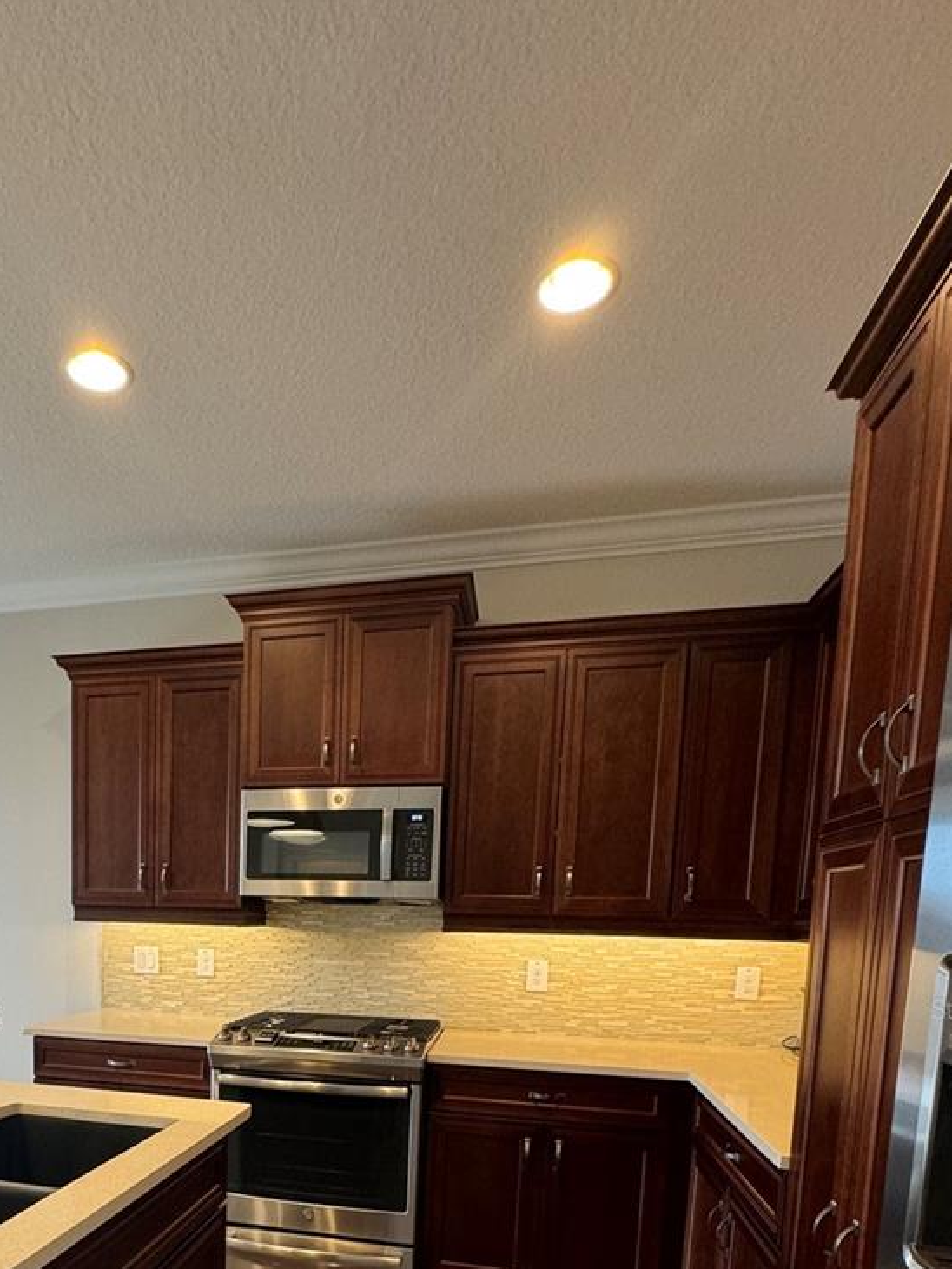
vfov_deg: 67.3
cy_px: 1008
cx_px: 273
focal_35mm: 23
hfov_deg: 56.8
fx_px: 843
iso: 200
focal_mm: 2.22
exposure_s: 1/60
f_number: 2.2
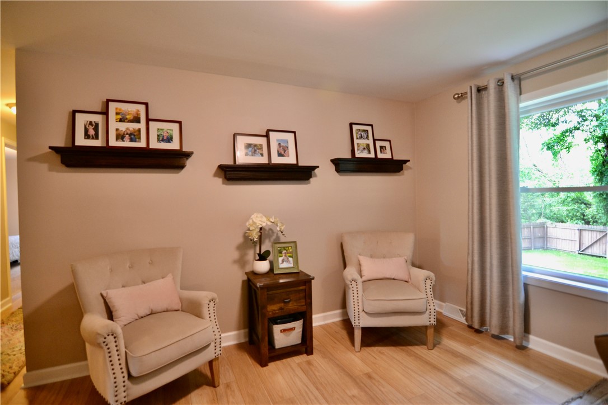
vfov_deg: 72.1
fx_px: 279
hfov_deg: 95.0
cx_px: 304
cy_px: 202
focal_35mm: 16
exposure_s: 1/60
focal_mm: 11
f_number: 2.8
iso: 800
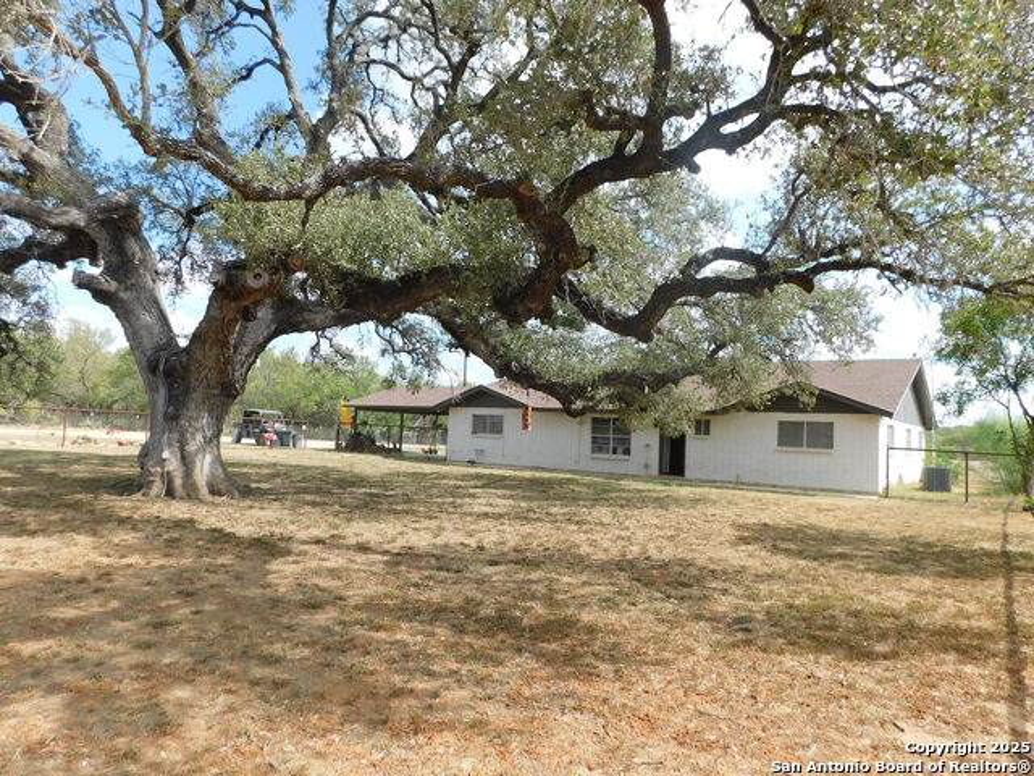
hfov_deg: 73.9
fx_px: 687
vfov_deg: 58.9
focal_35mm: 23
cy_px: 388
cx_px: 517
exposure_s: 1/640
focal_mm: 4
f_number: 3
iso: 125
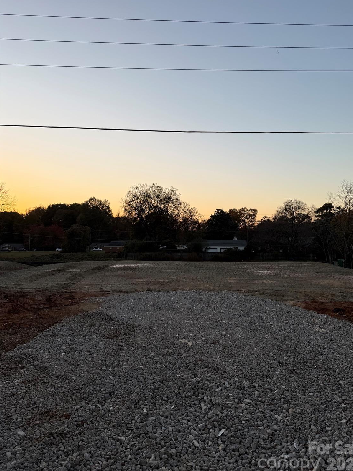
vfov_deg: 69.4
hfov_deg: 54.9
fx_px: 340
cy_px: 232
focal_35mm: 25
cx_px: 182
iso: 80
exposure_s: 1/735
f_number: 1.78
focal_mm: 6.76
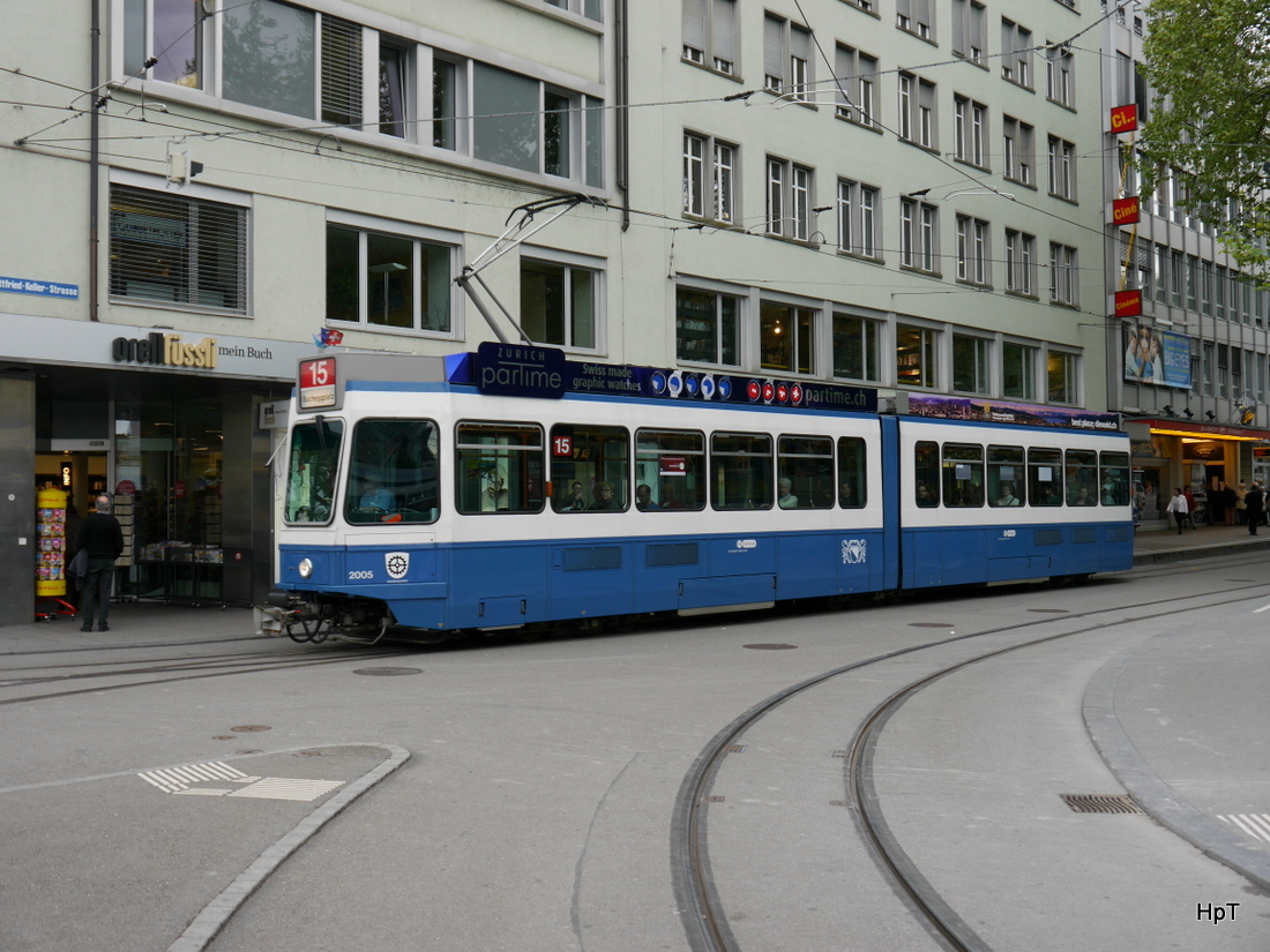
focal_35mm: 38
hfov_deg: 49.0
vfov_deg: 37.7
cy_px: 476
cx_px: 635
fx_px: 1394
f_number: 5
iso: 160
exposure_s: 1/160
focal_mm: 19
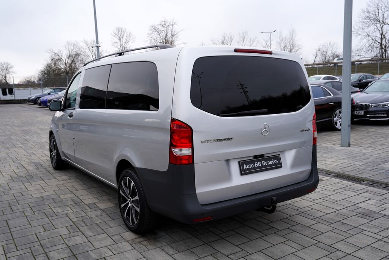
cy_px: 130
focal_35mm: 32
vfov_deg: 41.1
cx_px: 194
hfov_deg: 58.7
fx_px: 346
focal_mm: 32
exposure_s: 1/100
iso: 100
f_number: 4.5
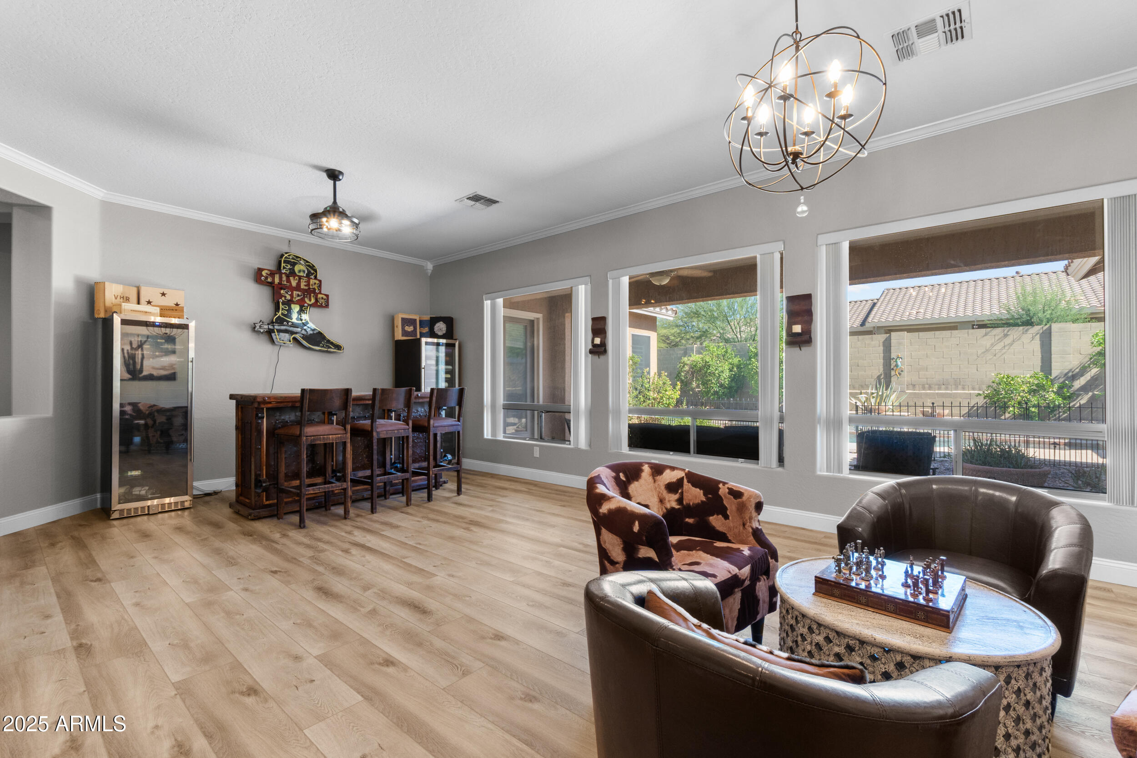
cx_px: 568
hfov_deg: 100.4
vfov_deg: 77.3
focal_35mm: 15
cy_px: 379
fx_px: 474
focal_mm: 10
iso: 250
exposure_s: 1
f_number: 9
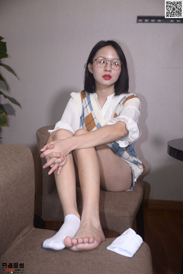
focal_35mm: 35
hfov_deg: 37.9
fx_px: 267
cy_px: 137
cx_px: 92
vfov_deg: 54.4
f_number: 5.6
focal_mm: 35
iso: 500
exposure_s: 1/100
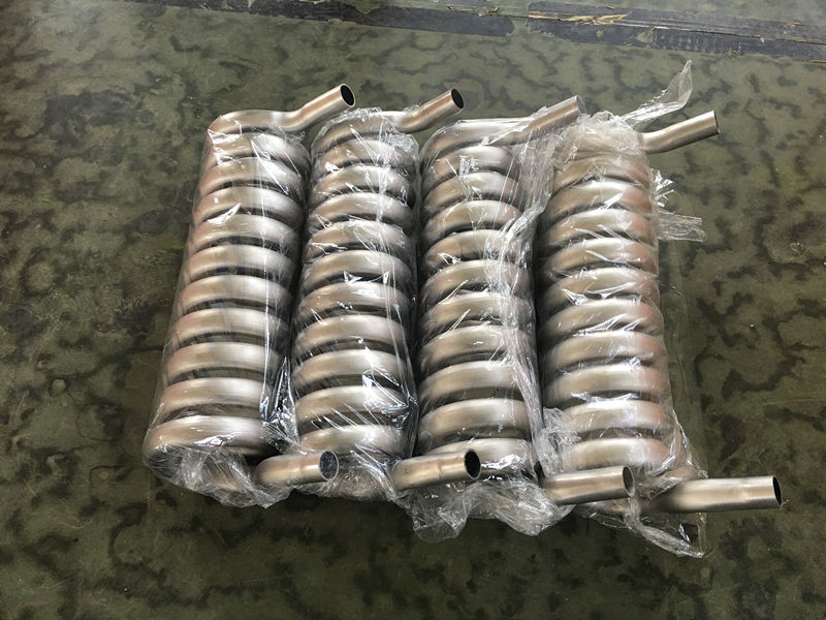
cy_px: 310
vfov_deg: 48.2
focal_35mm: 29
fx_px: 692
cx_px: 413
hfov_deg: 61.7
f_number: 2.2
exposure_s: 1/33
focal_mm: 4.15
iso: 50
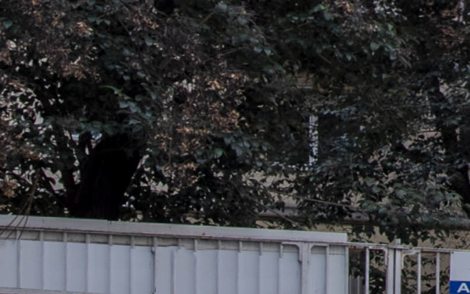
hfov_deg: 12.1
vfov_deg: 7.5
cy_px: -698
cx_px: 1039
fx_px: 1870
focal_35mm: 146
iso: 100
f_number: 8
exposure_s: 1/80
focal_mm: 19
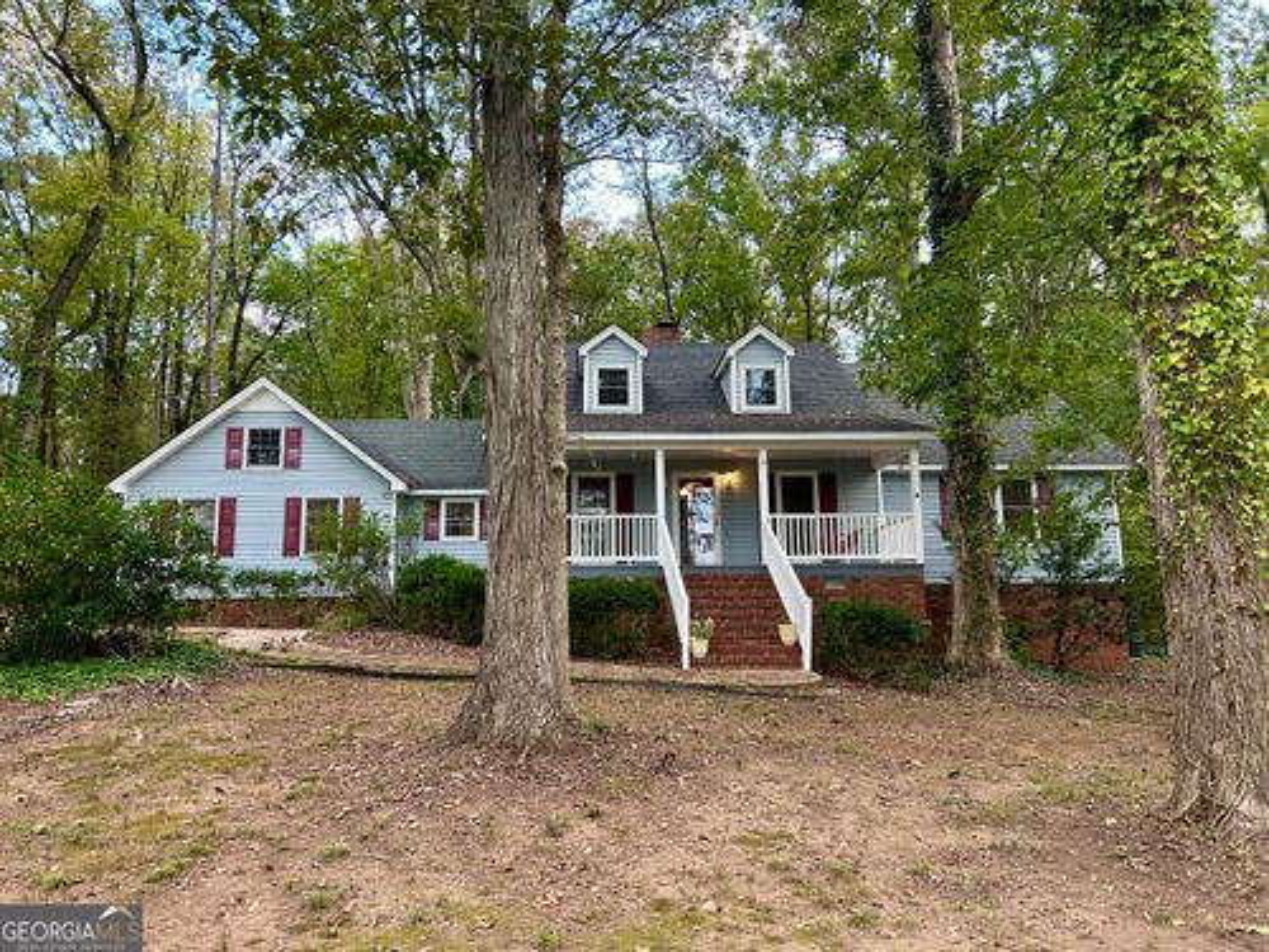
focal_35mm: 26
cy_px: 476
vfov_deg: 53.1
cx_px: 634
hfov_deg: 67.3
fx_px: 953
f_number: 1.5
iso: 100
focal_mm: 5.7
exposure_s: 1/121
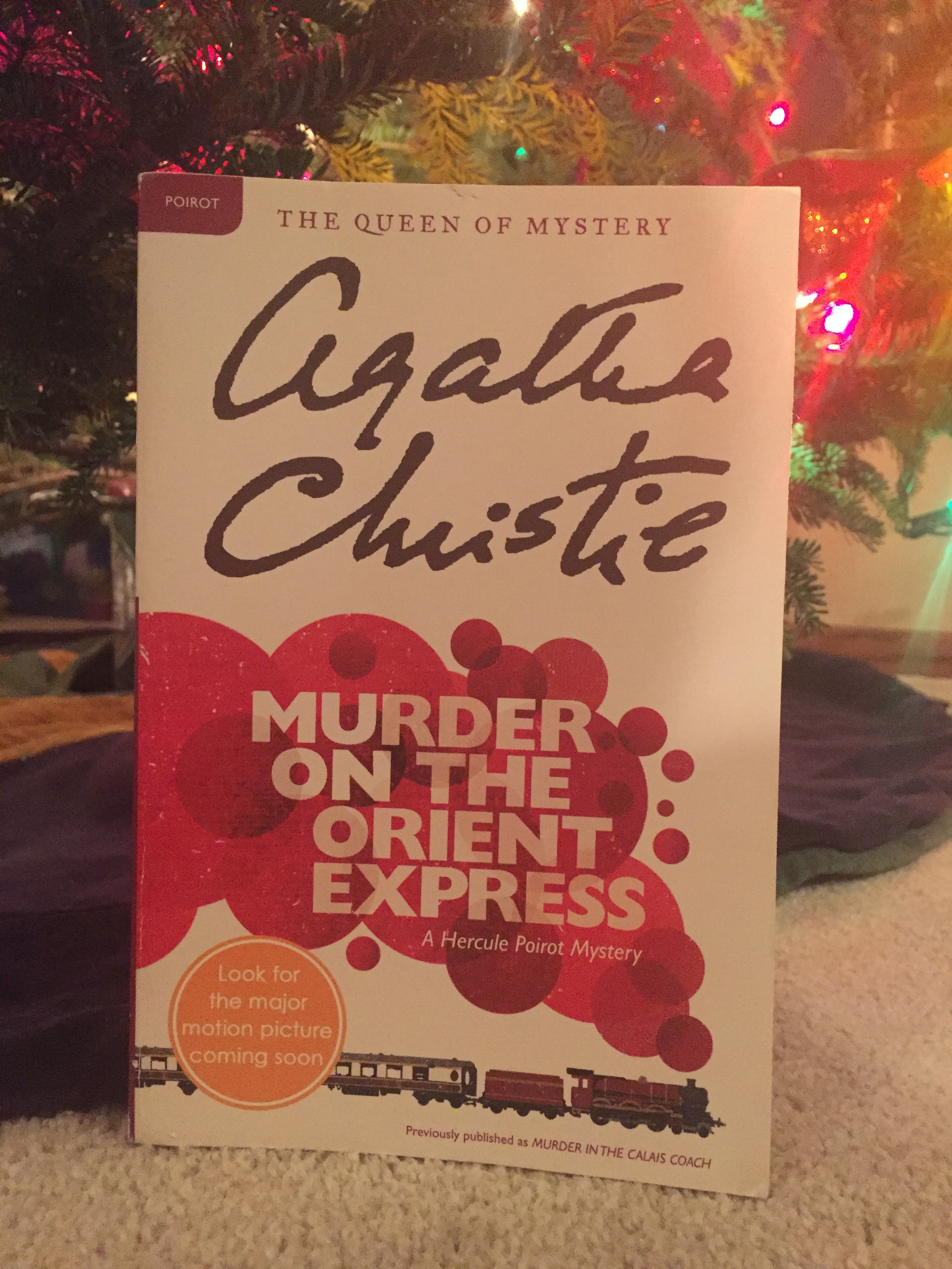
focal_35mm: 29
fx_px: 1063
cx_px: 476
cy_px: 634
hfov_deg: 48.2
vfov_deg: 61.7
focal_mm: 4.15
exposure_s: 1/15
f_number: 2.2
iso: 400
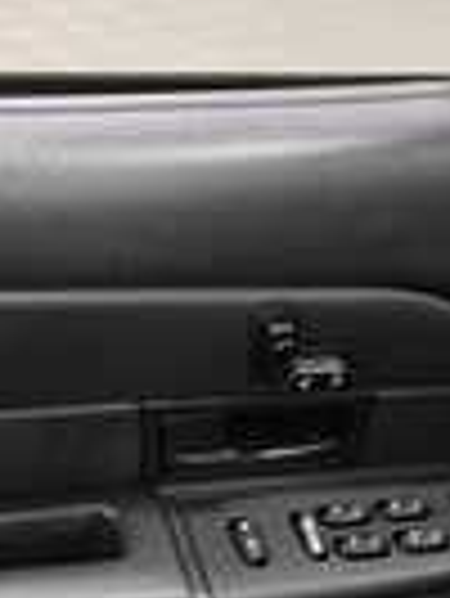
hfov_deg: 27.3
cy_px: 308
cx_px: -40
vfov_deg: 38.9
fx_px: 848
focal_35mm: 49
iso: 1800
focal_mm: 11.5
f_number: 4.8
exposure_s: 1/125
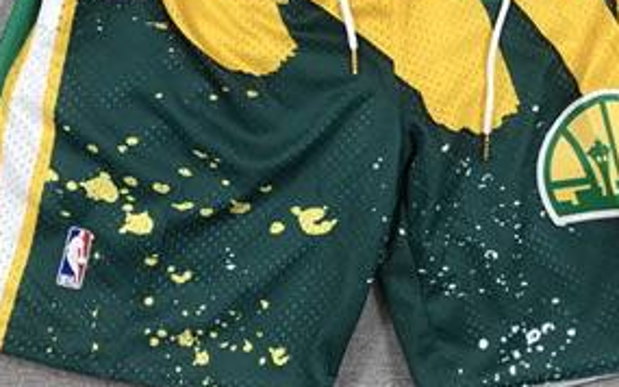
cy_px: 64
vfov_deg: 24.4
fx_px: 877
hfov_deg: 38.7
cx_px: 380
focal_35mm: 52
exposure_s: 1/100
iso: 32
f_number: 1.8
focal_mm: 3.99
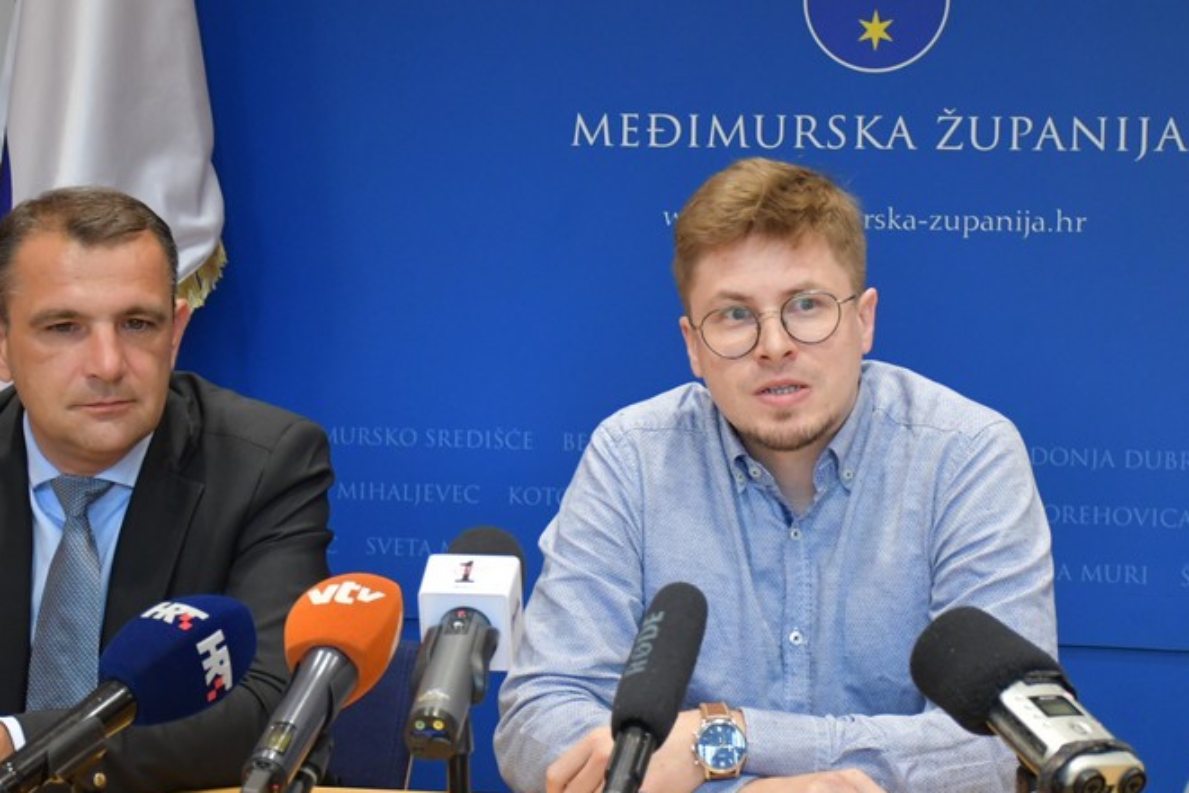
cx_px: 684
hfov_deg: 21.9
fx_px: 3072
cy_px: 319
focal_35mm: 93
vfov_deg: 14.7
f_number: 4.5
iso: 2000
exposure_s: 1/125
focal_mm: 40
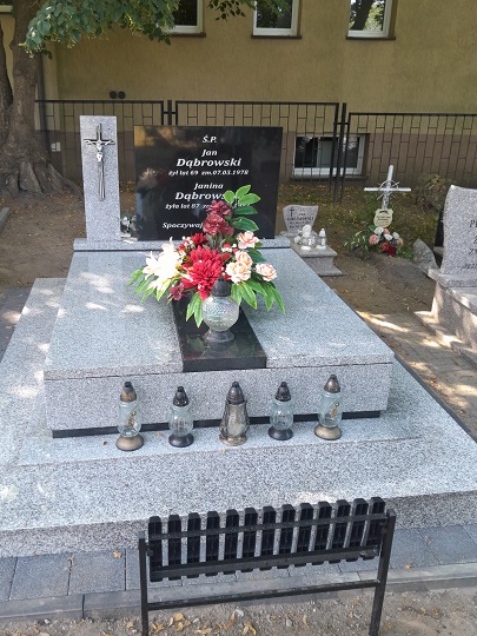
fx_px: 588
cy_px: 310
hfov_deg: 44.1
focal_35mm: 32
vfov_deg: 56.8
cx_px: 212
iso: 40
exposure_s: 1/50
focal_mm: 4
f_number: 1.8
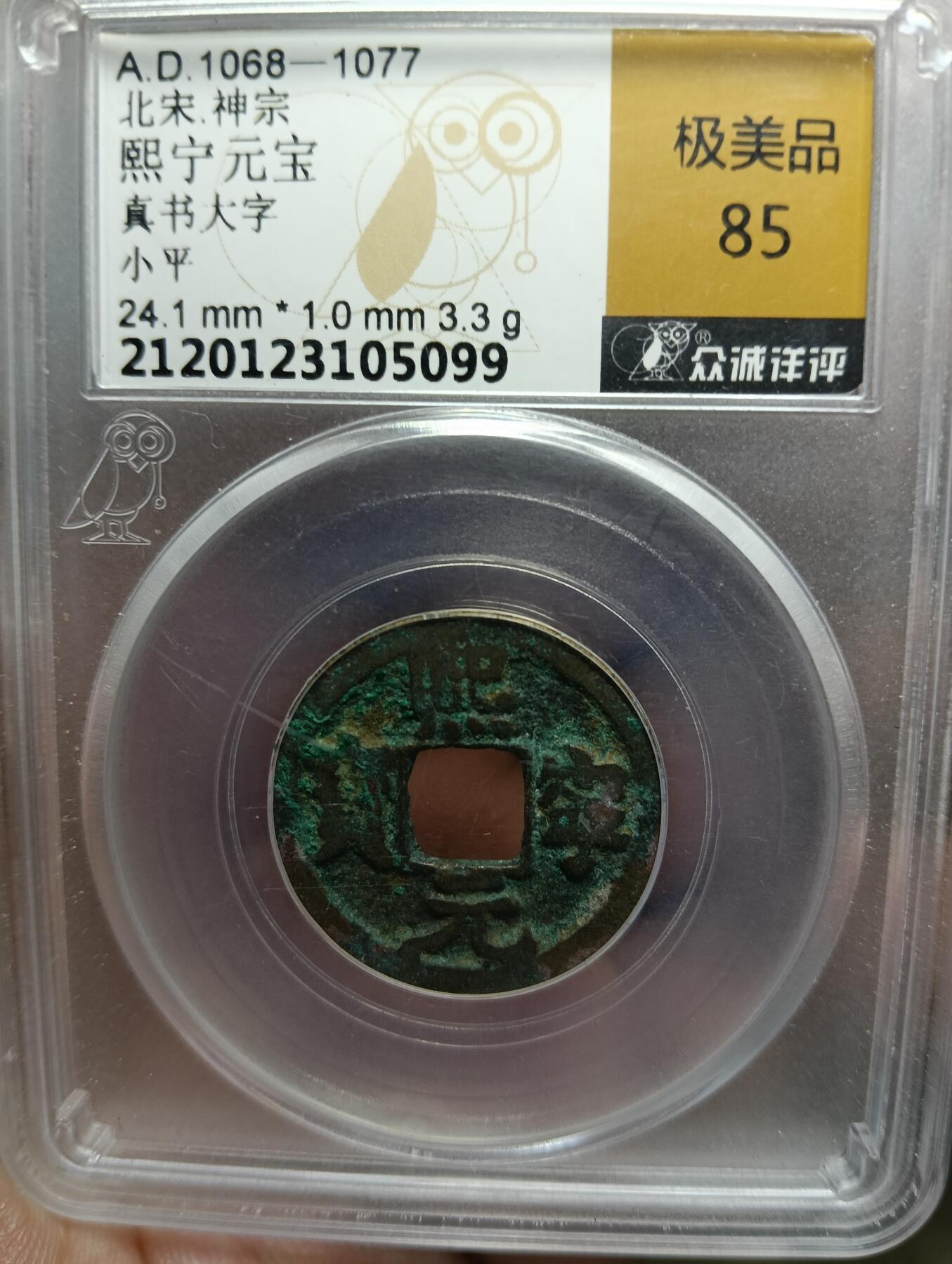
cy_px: 632
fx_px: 988
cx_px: 476
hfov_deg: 51.5
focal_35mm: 27
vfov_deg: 65.3
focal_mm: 3.98
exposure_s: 1/33.3
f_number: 1.8
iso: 80
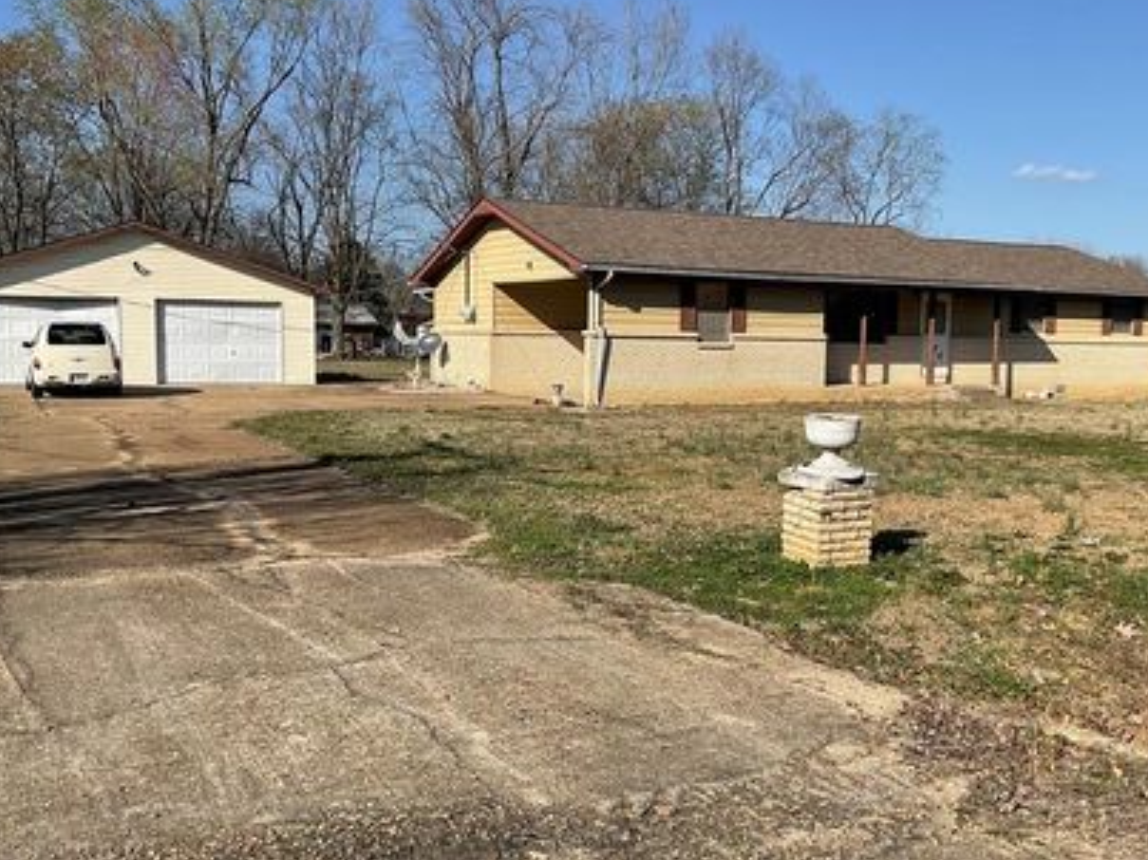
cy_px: 443
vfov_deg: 39.6
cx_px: 652
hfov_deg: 51.2
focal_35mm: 36
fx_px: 1194
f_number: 1.8
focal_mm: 3
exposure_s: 1/2667
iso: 16
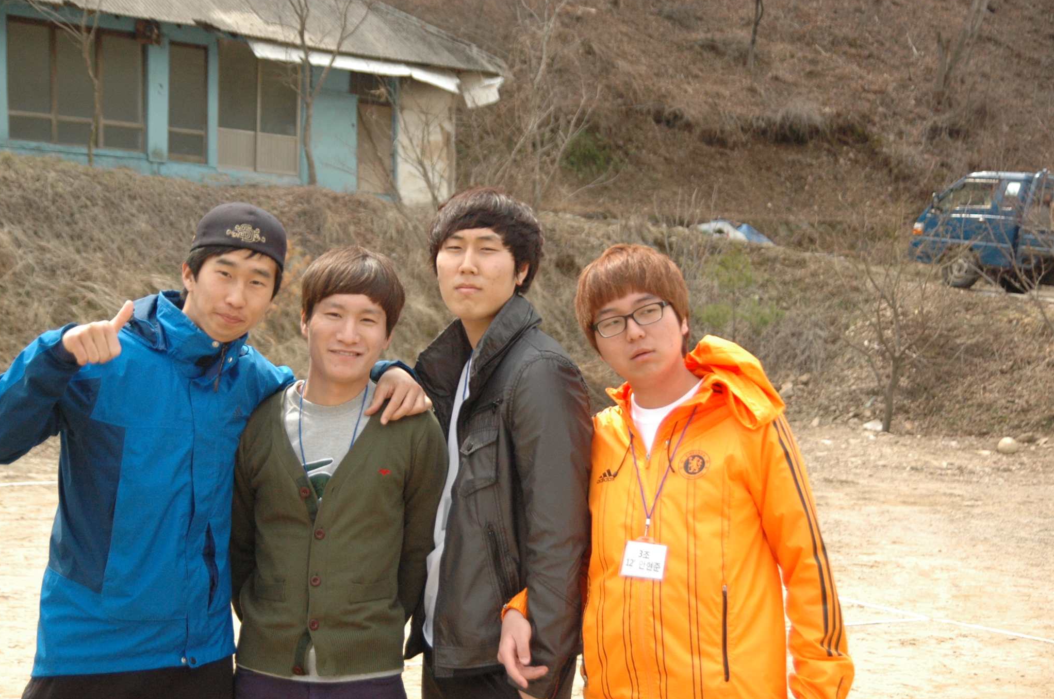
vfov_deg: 23.5
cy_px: 367
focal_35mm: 58
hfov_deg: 34.8
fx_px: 1683
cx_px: 480
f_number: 3.2
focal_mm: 35
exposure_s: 1/5000
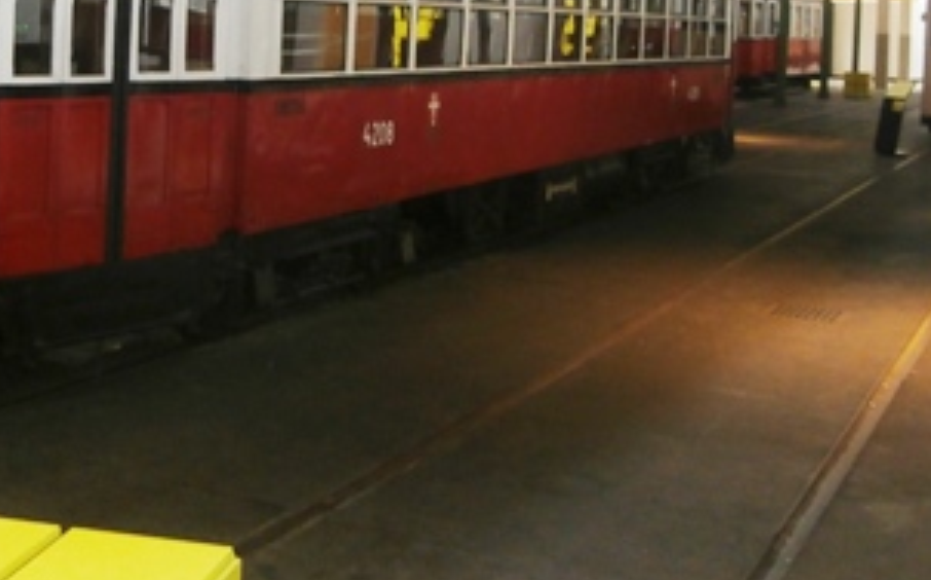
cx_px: 376
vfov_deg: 23.0
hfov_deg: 37.4
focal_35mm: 54
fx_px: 1369
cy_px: 12
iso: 250
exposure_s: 1/30
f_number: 3
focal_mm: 4.2
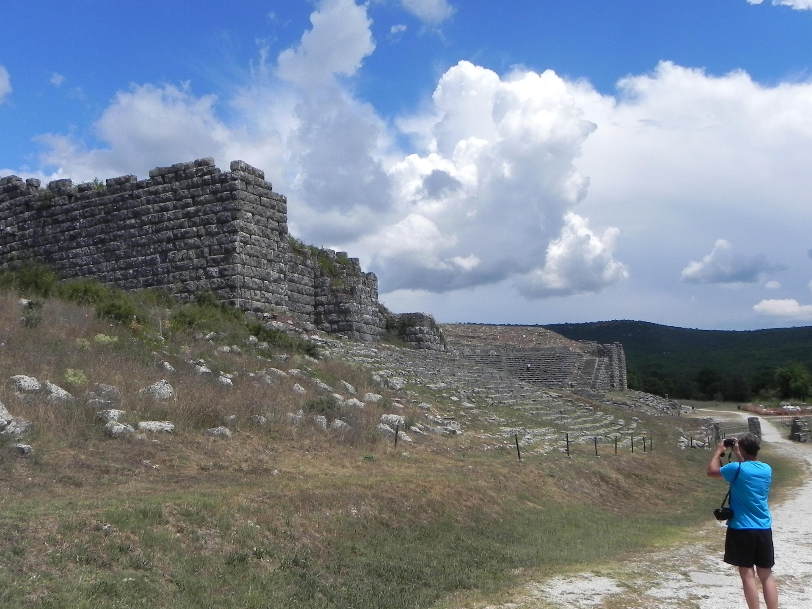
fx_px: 610
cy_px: 304
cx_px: 406
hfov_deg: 67.3
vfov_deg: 53.1
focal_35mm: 26
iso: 160
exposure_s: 1/693
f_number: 7.1
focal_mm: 4.6
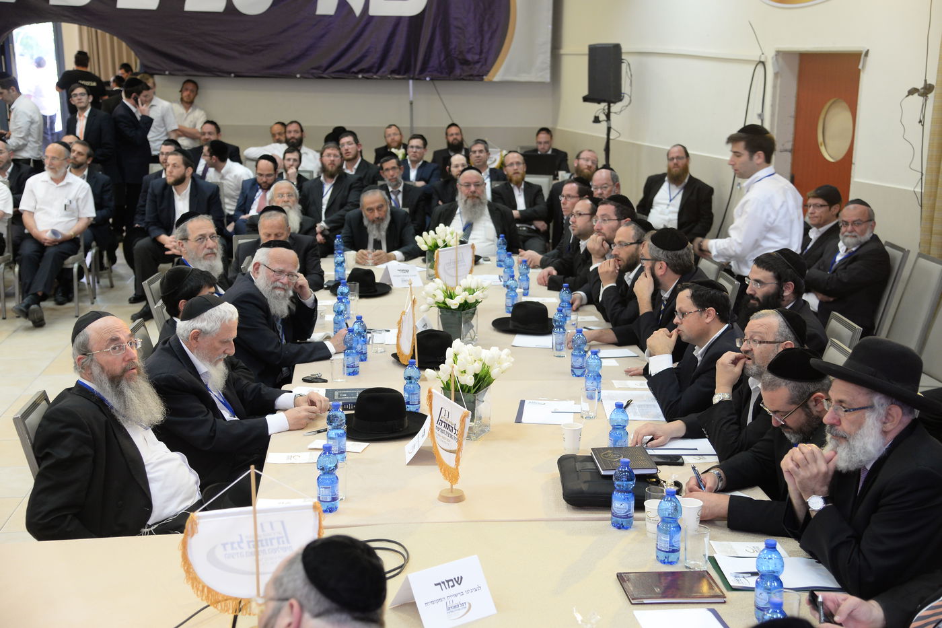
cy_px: 314
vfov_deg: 28.1
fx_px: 1256
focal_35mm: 48
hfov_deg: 41.1
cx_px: 471
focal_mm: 48
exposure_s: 1/60
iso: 1250
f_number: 4
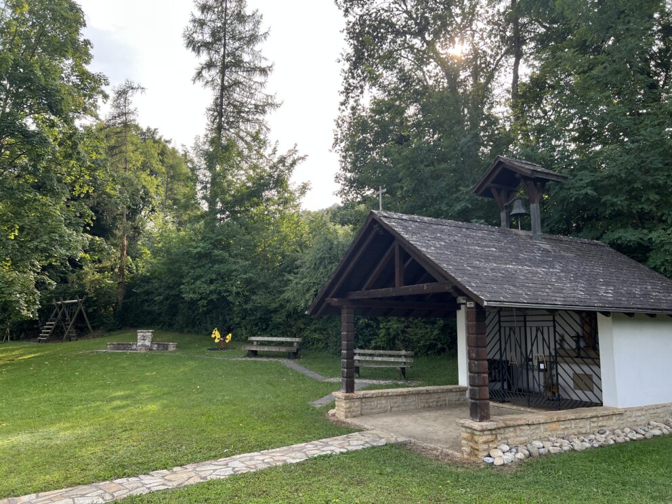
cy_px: 252
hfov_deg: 67.3
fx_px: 505
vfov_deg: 53.1
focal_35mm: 26
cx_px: 336
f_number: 1.5
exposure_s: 1/924
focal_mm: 5.7
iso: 50
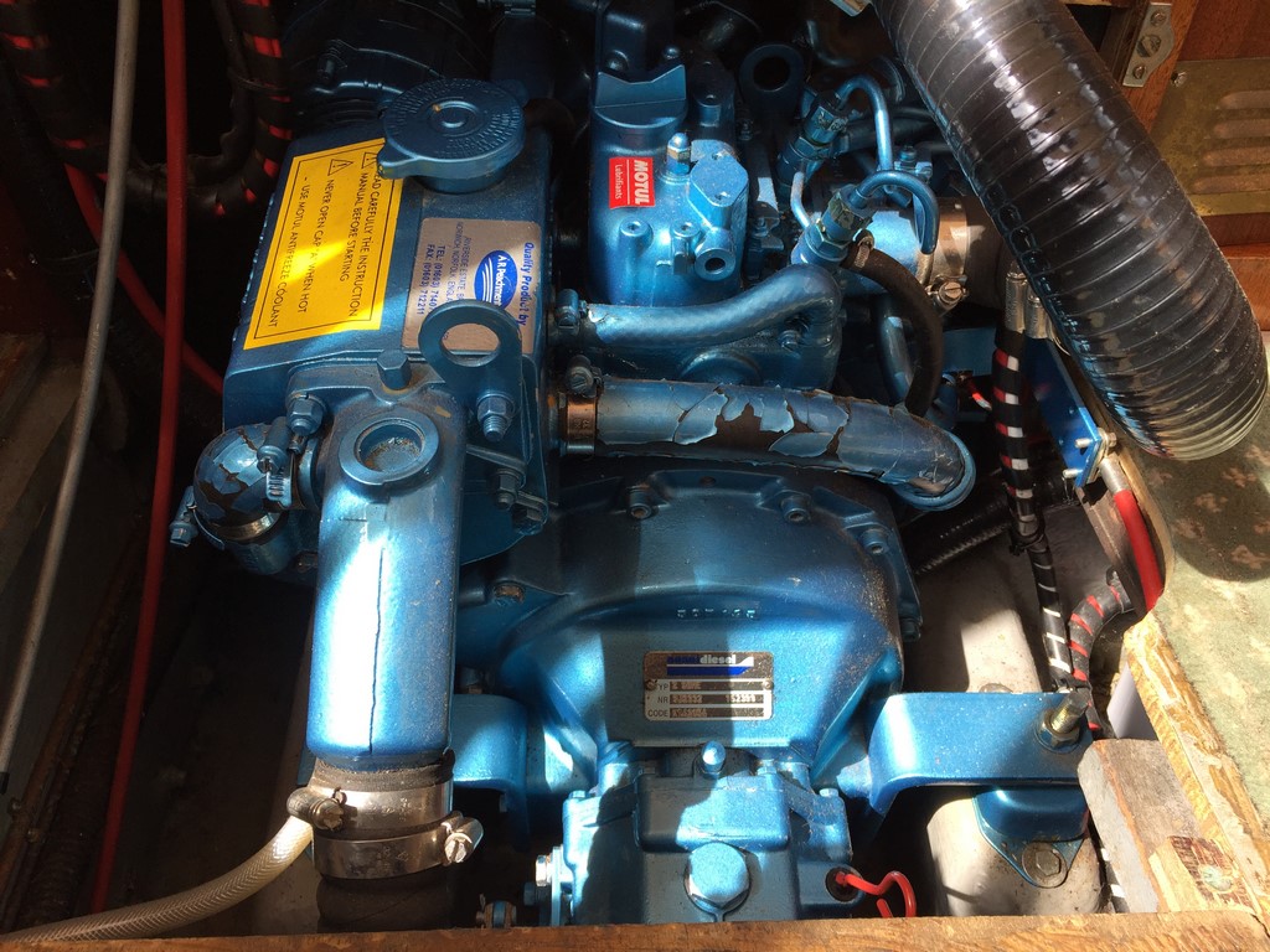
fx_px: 1064
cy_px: 476
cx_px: 635
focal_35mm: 29
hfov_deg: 61.7
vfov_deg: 48.2
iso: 32
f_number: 2.2
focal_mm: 4.15
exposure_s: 1/363
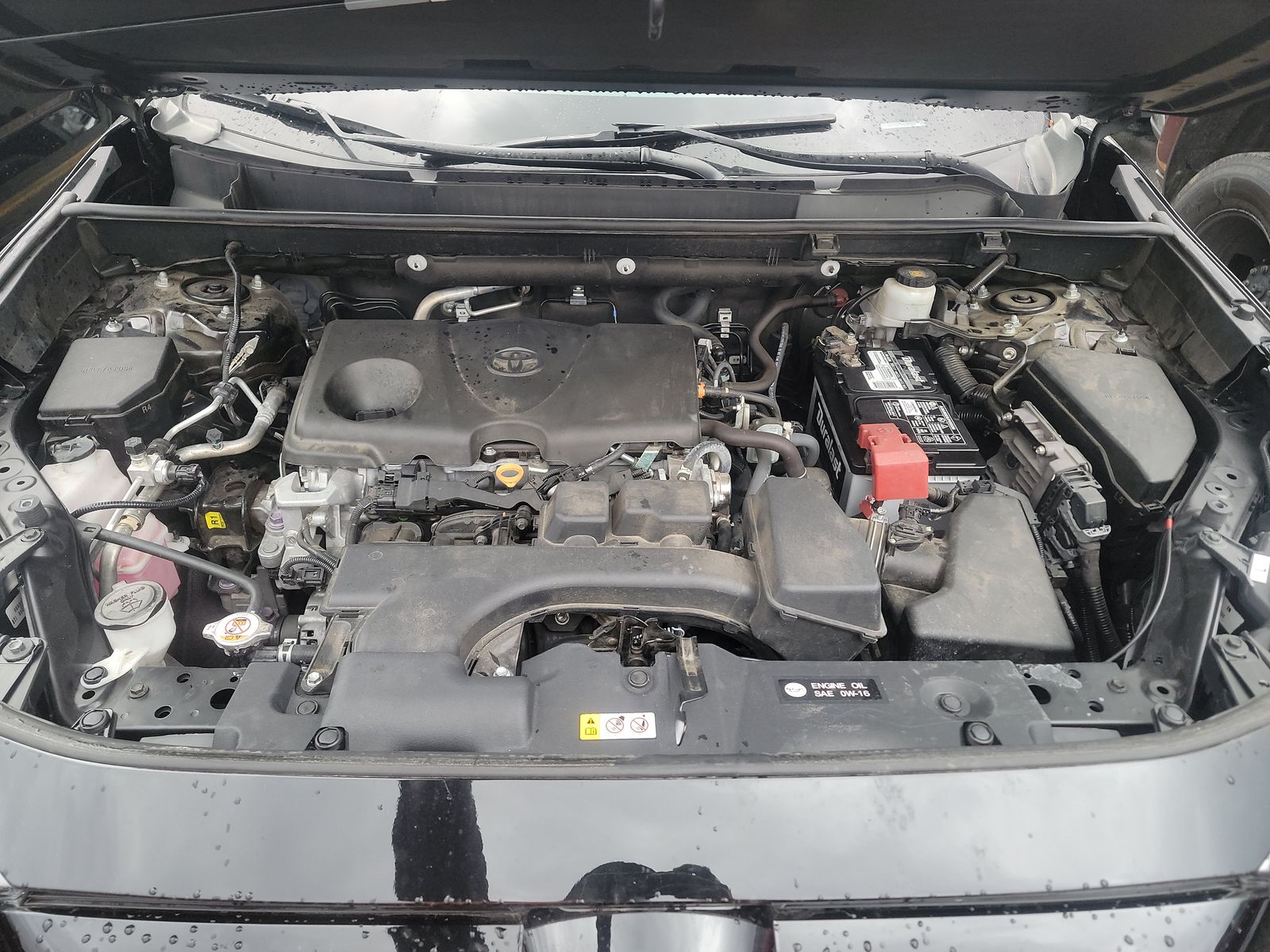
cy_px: 476
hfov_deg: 71.6
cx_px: 635
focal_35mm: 24
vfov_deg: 56.8
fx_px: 881
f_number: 1.8
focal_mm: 6.7
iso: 243
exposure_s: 1/59
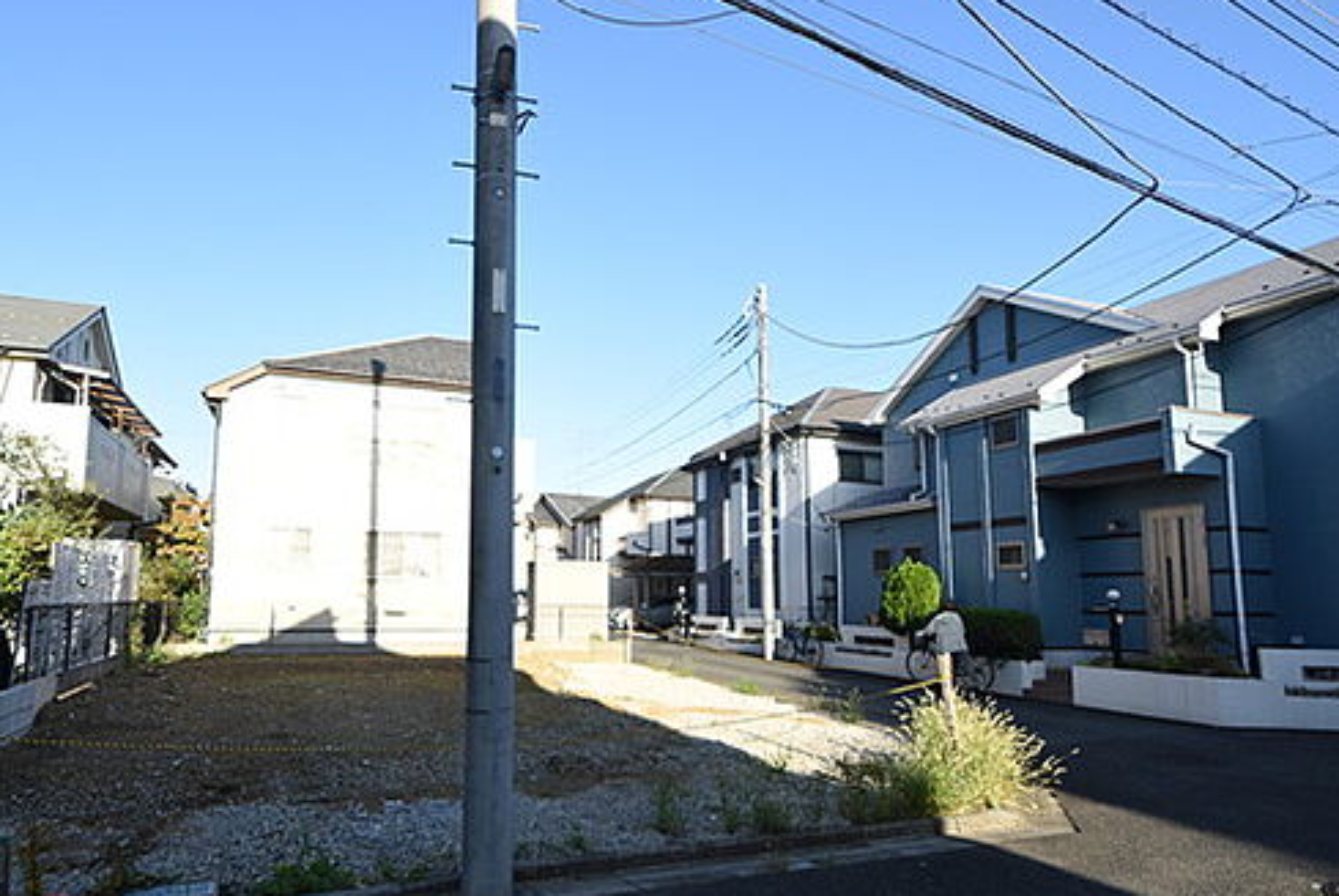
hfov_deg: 85.7
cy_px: 529
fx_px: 707
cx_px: 534
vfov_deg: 64.2
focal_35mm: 19
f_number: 5.6
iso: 100
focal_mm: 10
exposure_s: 1/250
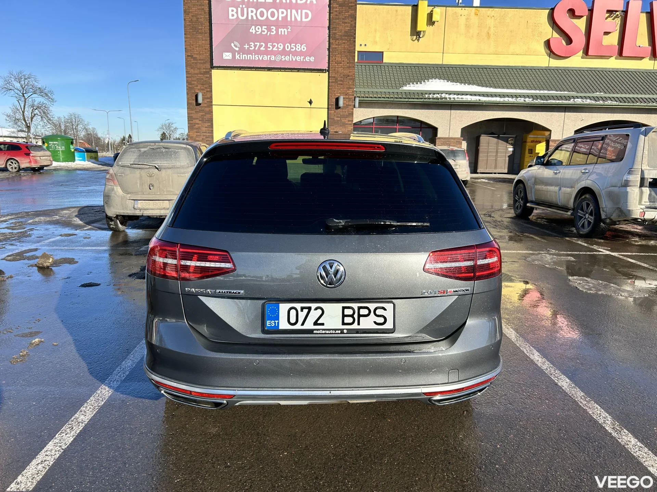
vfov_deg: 53.1
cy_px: 246
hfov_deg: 67.3
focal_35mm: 26
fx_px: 493
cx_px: 328
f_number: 1.5
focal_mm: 5.7
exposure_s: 1/3165
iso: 50
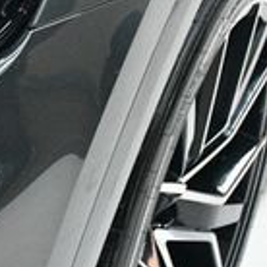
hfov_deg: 9.1
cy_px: 114
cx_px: -321
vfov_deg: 9.9
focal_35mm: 177
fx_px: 1545
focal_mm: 30
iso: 3200
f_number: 4
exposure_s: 1/100
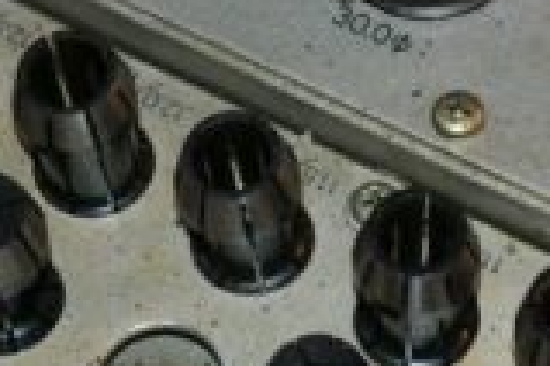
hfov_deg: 8.9
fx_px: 3544
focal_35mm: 232
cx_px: 439
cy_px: 135
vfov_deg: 5.9
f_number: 4.8
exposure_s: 1/60
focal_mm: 32
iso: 1600
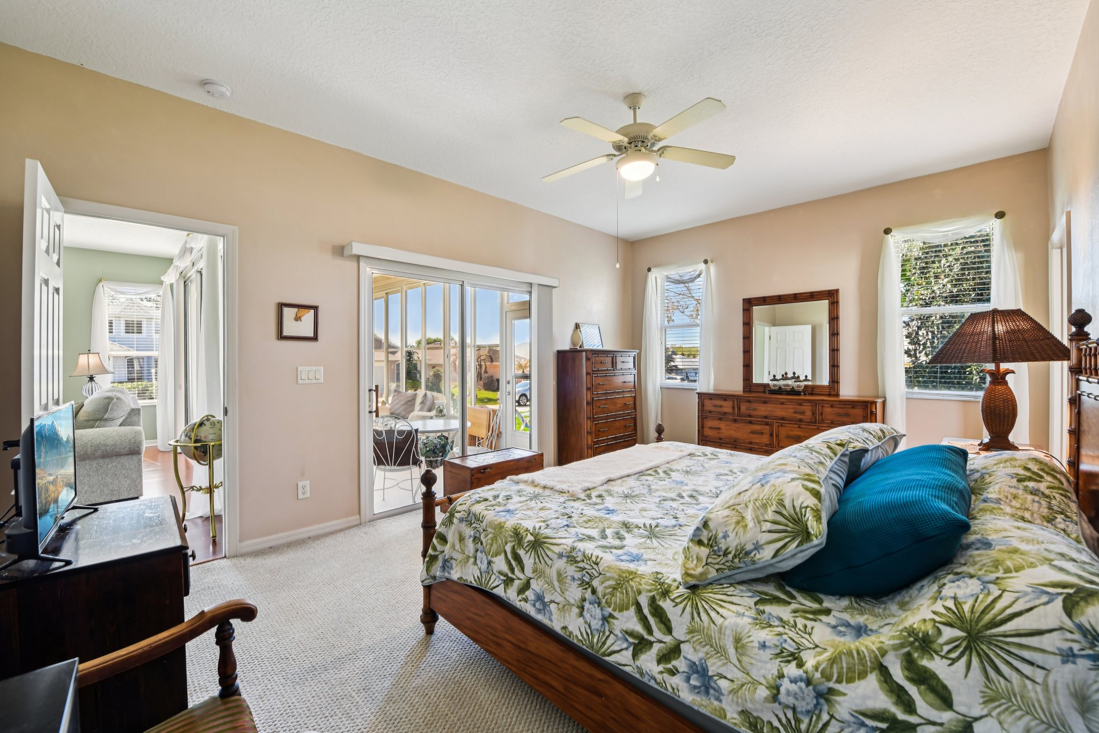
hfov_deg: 104.3
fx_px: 427
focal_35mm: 14
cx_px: 550
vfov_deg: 81.2
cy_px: 366
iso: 400
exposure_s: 1/10
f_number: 8
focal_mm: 14
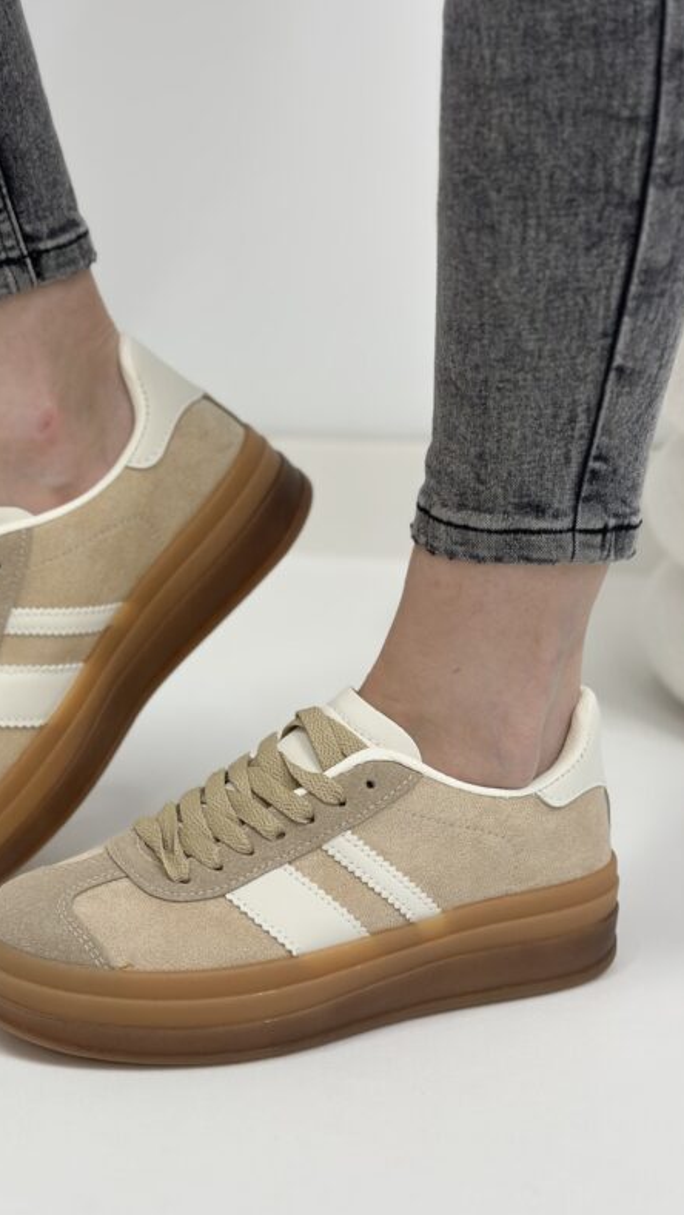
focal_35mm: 53
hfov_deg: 22.6
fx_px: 1708
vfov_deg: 39.2
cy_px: 614
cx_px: 231
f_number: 1.78
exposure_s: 1/100
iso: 125
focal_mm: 6.86
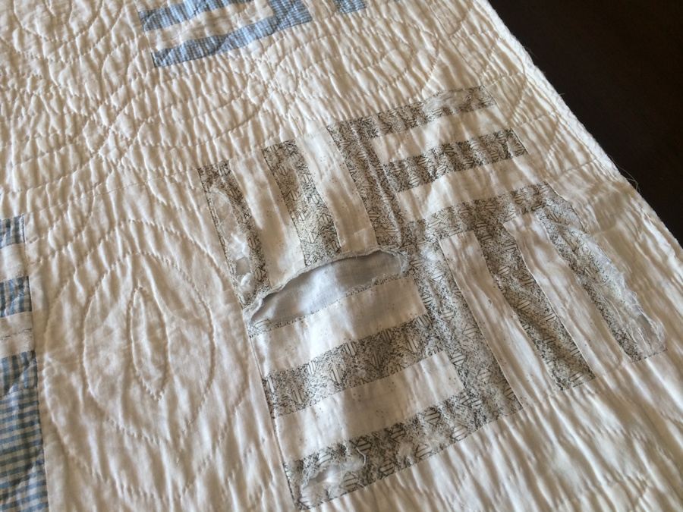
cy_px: 256
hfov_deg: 60.0
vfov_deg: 46.8
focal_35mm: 30
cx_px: 342
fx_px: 592
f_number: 2.2
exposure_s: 1/30
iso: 64
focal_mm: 4.12
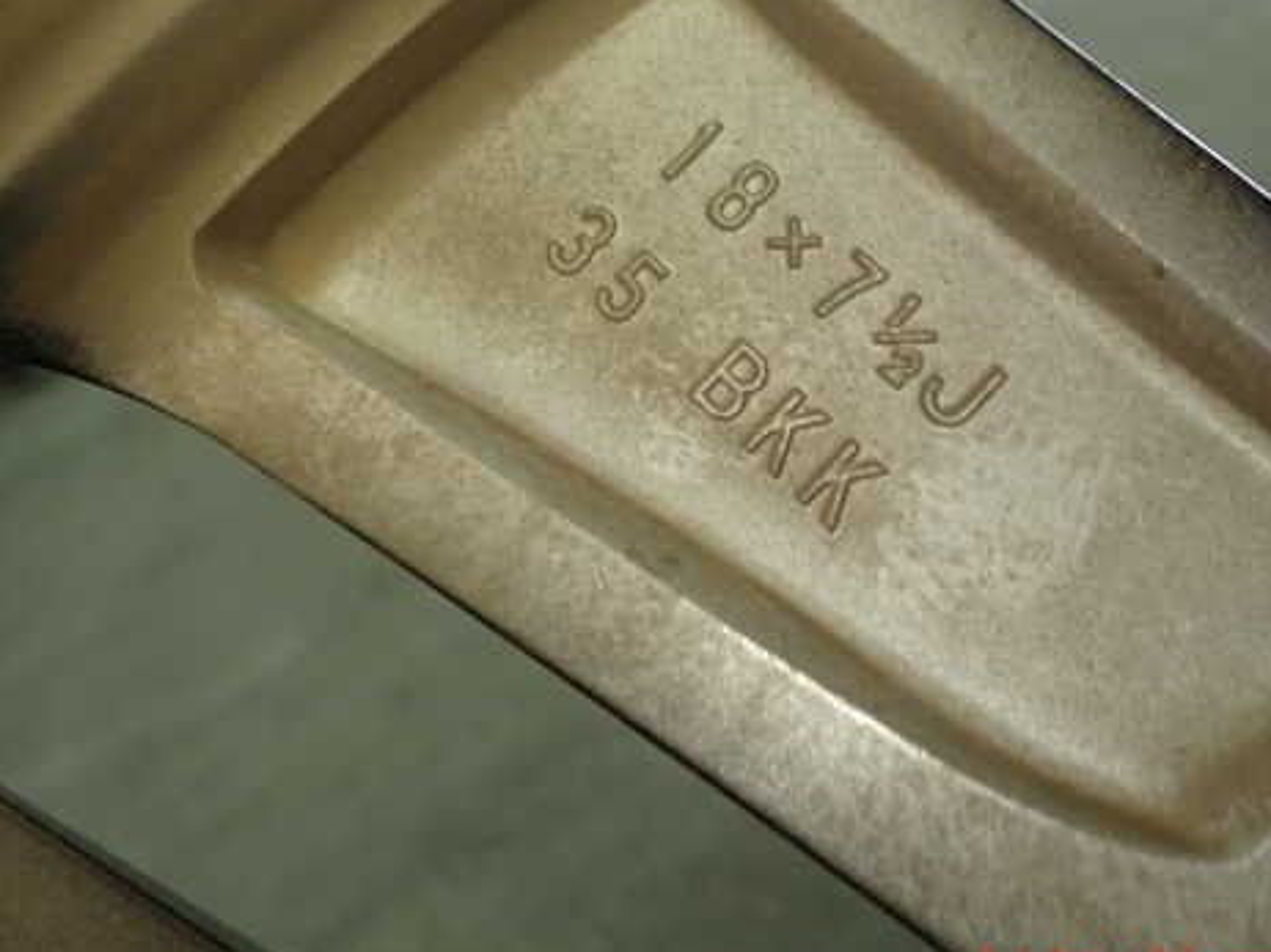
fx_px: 1431
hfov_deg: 47.5
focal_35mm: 39
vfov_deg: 36.7
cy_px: 393
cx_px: 779
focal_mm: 5.4
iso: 200
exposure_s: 1/30
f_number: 2.3
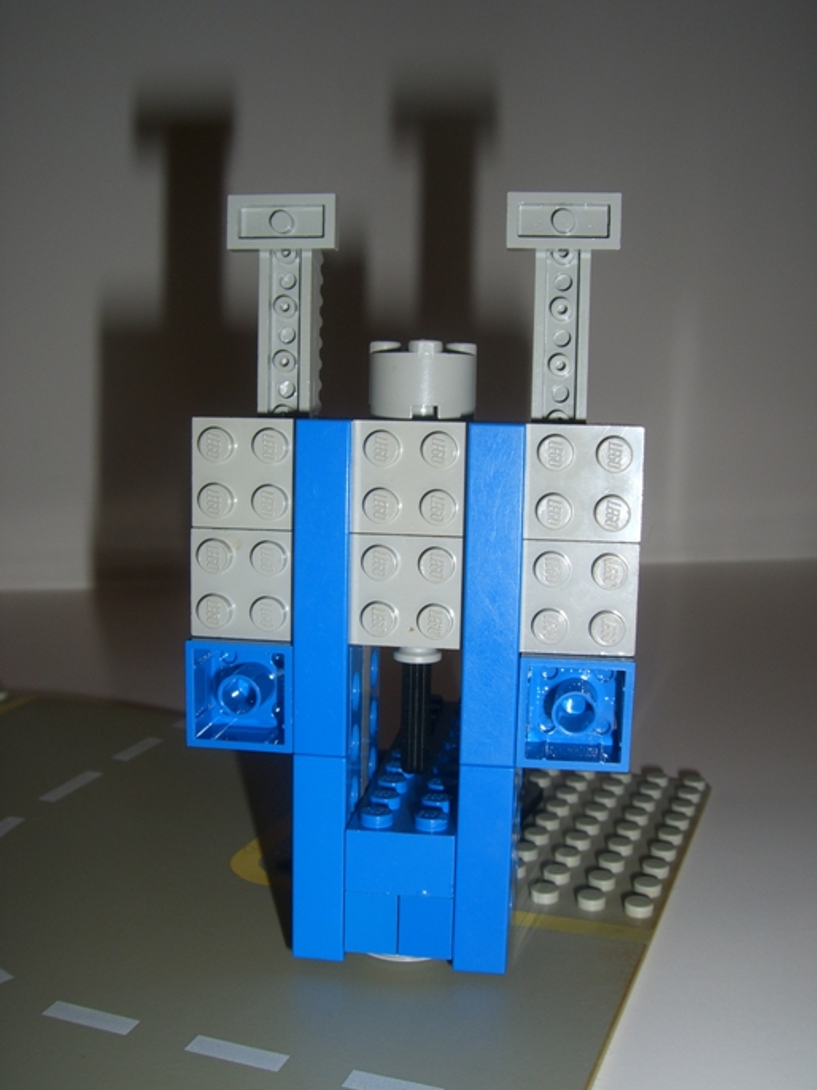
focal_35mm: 39
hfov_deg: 36.8
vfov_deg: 47.9
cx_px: 408
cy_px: 545
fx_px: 1228
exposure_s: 1/60
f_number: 4.3
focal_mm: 6.2
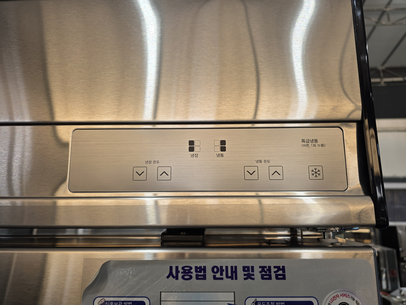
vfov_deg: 58.9
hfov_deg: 73.9
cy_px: 152
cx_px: 203
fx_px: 270
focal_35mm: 23
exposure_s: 1/120
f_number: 1.7
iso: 40
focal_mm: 6.3
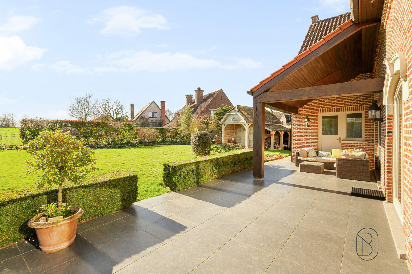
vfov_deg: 70.4
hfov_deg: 93.3
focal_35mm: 17
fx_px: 195
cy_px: 137
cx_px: 206
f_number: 8
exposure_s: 1/500
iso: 250
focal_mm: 17
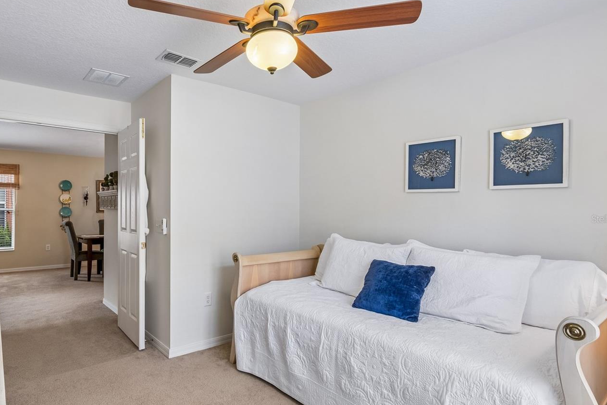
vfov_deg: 64.5
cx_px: 250
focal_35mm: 19
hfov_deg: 86.1
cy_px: 219
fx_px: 320
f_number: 7.1
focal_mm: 10
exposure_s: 1/13
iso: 100
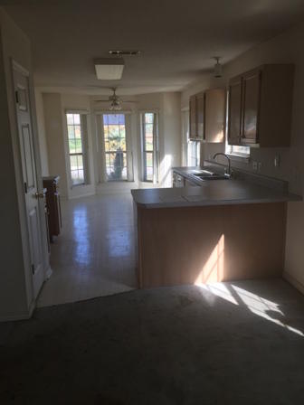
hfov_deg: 48.2
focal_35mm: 29
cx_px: 152
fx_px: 340
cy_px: 202
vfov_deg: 61.7
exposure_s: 1/120
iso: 32
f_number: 2.2
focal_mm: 4.15
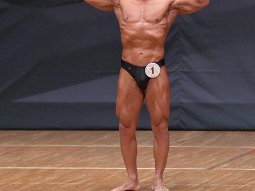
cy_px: 65
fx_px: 3498
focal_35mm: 475
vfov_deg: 3.1
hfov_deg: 4.2
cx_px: 137
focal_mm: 190
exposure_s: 1/400
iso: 6400
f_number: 5.6
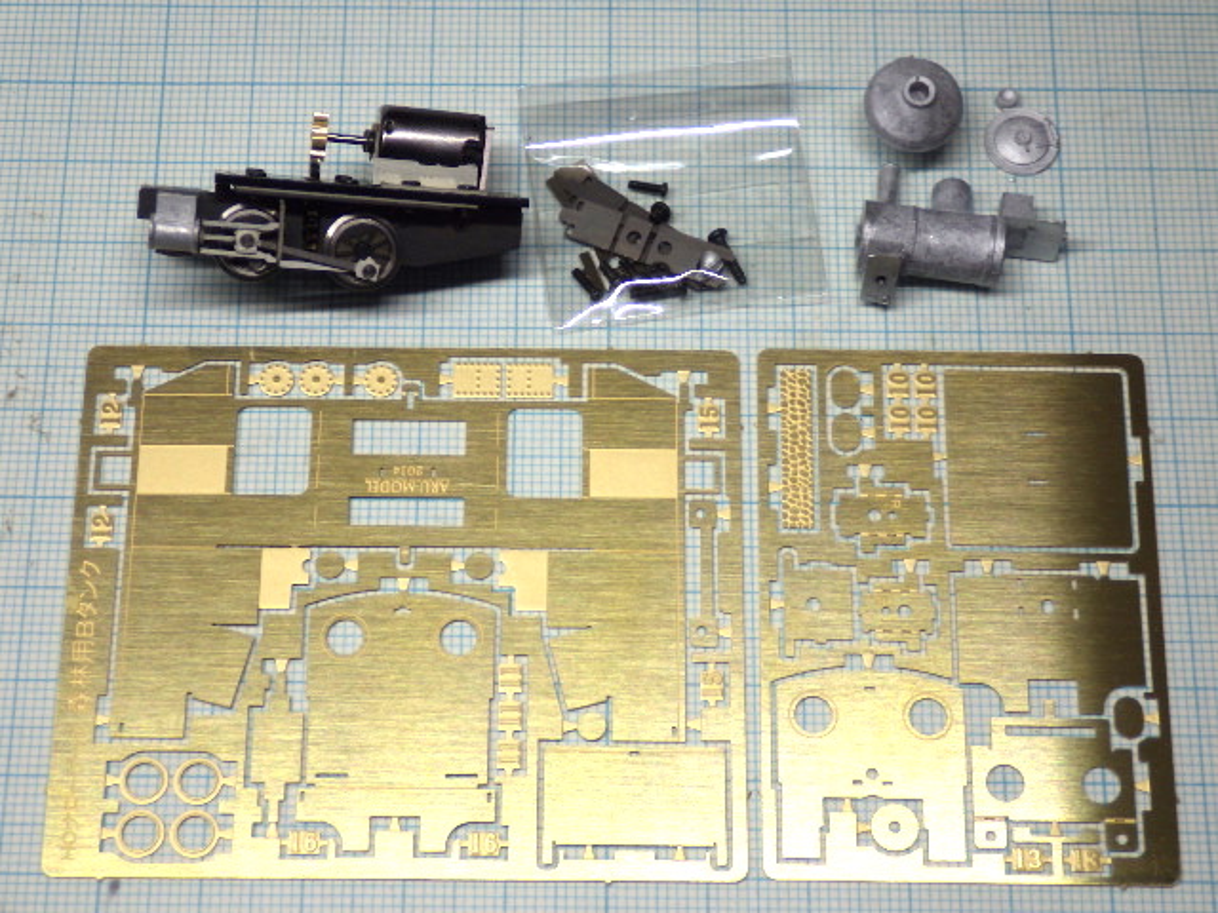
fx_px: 2498
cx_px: 609
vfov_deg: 20.7
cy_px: 456
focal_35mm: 71
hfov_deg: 27.4
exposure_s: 1/125
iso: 200
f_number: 4
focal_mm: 12.6
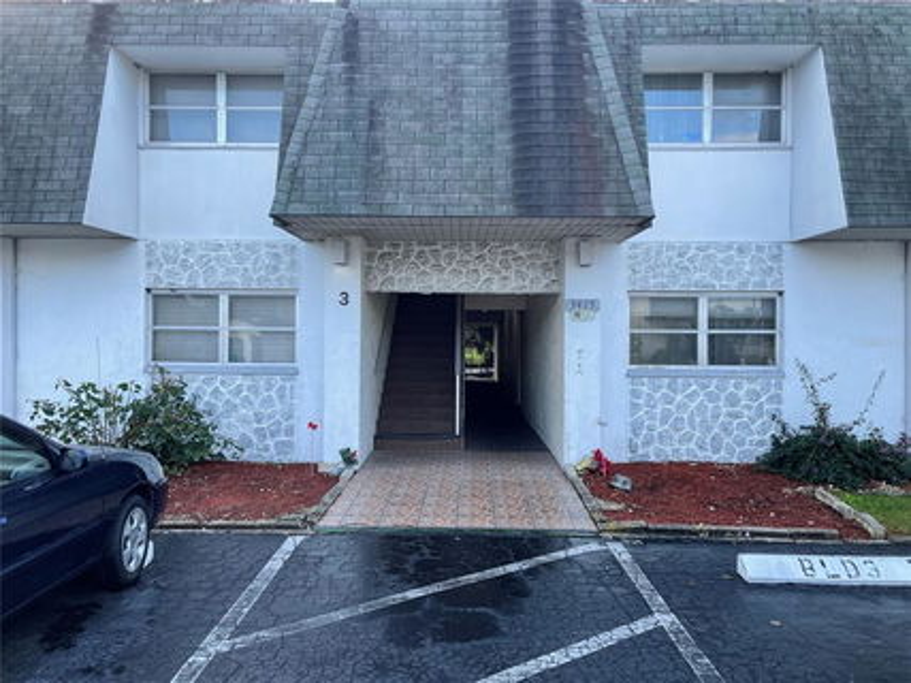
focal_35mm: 26
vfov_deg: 53.0
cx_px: 456
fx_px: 684
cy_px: 342
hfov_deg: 67.3
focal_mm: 4.2
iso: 32
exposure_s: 1/590
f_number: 1.6
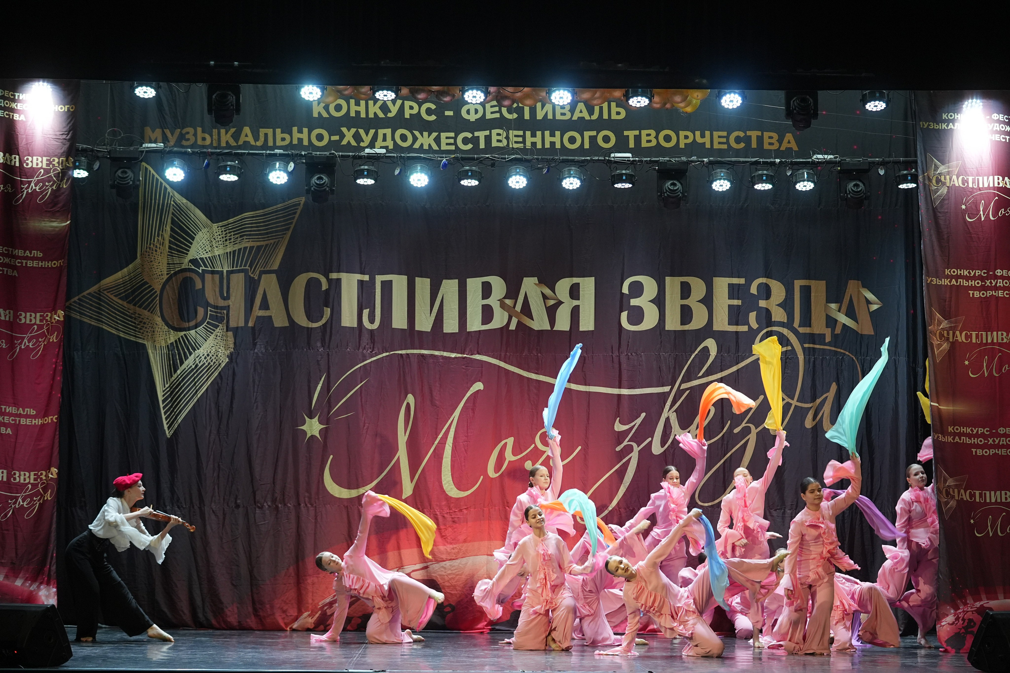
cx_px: 505
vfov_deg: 17.1
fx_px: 2244
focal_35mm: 80
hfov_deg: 25.4
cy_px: 336
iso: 2000
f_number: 2.8
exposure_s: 1/400
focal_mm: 80
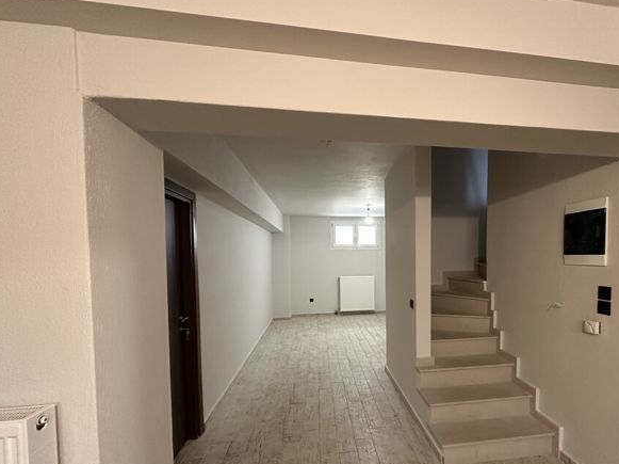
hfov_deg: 90.0
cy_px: 267
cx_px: 369
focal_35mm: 17
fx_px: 304
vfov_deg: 74.2
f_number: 2.2
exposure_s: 1/50
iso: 400
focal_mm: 2.22
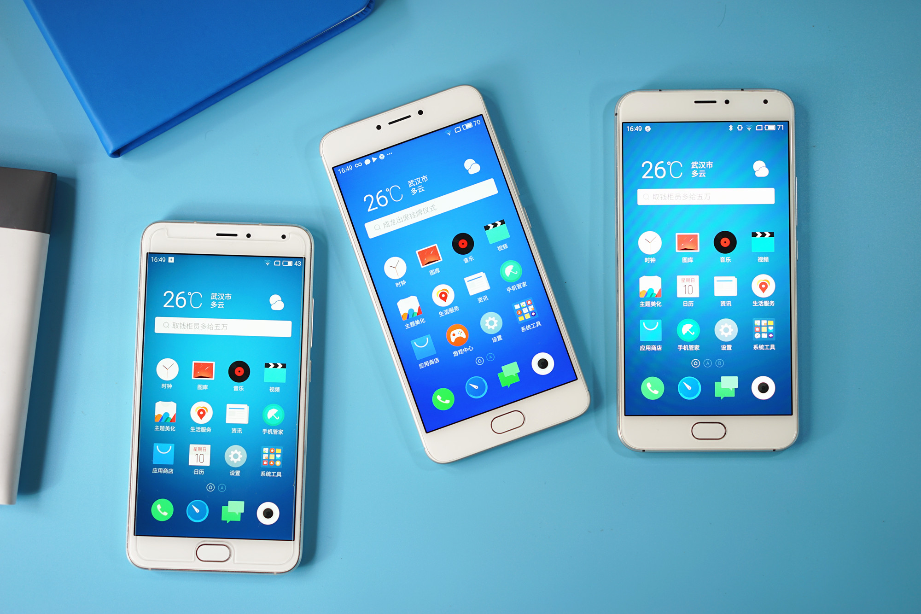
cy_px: 307
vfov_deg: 24.6
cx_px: 460
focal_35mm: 55
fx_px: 1407
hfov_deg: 36.2
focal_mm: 55
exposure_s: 1/60
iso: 100
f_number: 2.2
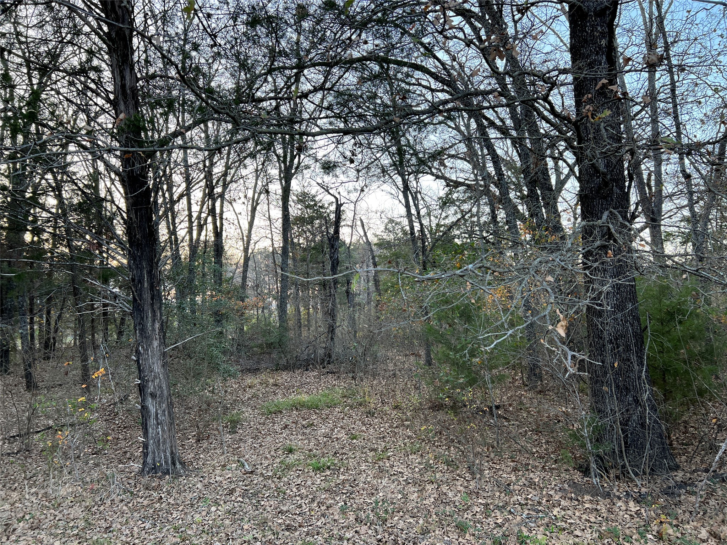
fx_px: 546
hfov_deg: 67.3
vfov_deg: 53.1
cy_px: 272
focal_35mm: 26
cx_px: 364
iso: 50
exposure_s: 1/172
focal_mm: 5.7
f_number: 1.5
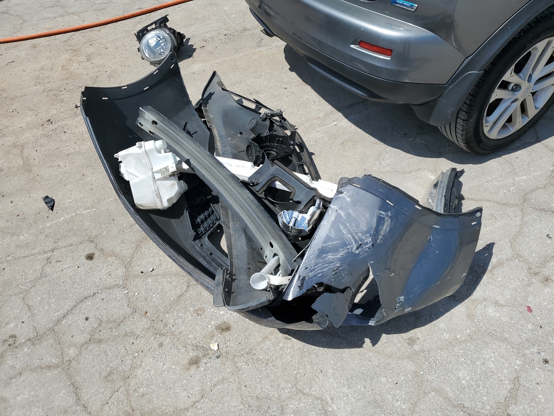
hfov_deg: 67.3
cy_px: 208
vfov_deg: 53.1
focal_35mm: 26
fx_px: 416
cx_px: 277
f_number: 1.5
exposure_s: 1/5000
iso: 50
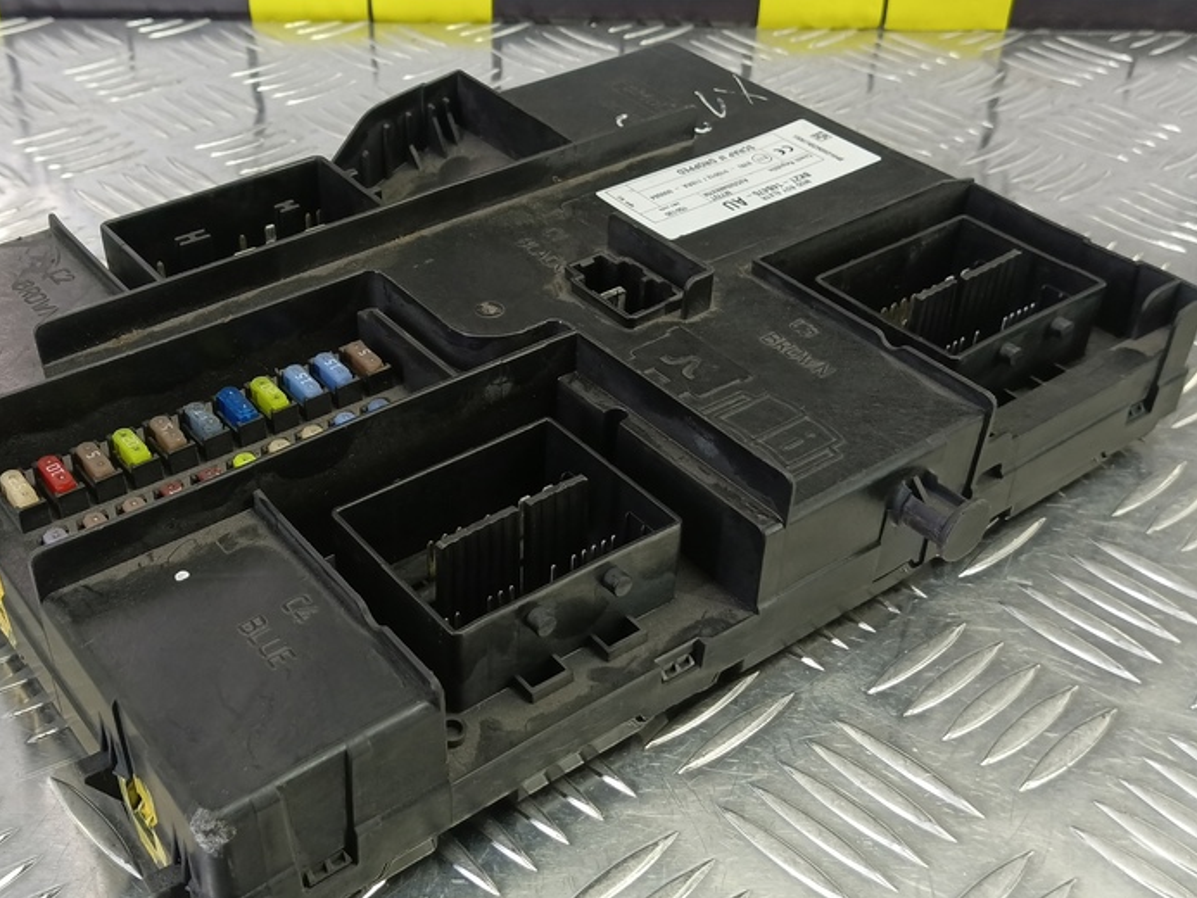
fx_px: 1176
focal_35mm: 34
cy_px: 468
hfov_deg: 53.6
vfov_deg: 41.8
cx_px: 480
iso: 197
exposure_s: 1/50
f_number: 1.6
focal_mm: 4.11
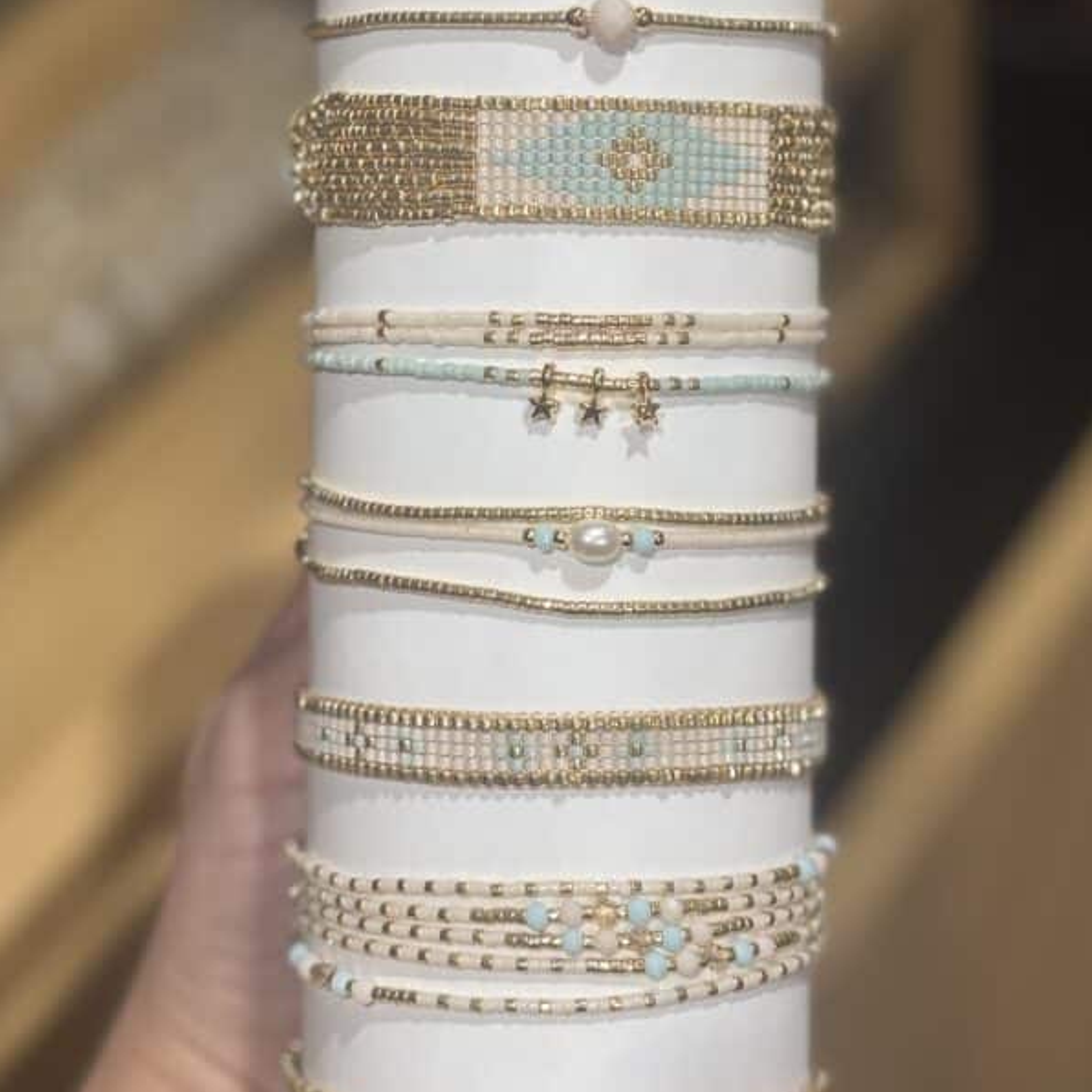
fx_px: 2820
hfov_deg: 21.9
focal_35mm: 79
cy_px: 374
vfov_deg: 21.8
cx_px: 572
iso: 32
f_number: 1.6
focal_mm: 5.96
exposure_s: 1/185
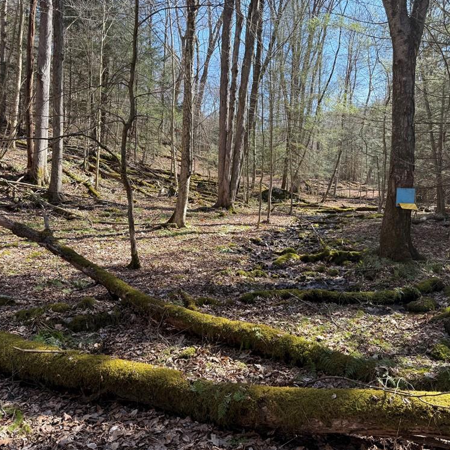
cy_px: 228
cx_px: 251
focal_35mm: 29
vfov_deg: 55.6
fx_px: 427
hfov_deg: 55.5
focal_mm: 6.76
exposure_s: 1/728
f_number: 1.78
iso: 100
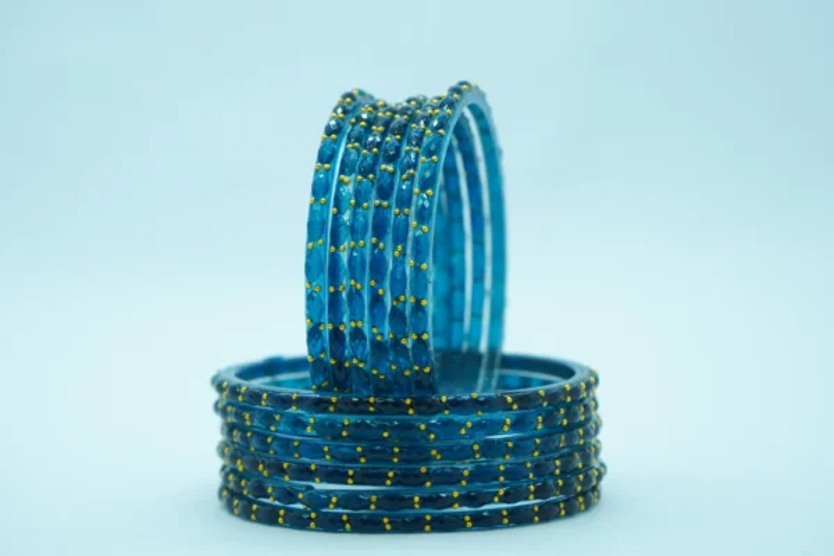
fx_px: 2432
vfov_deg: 13.0
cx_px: 417
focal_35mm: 105
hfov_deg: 19.5
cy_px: 278
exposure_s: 1/250
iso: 640
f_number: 6.3
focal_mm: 70
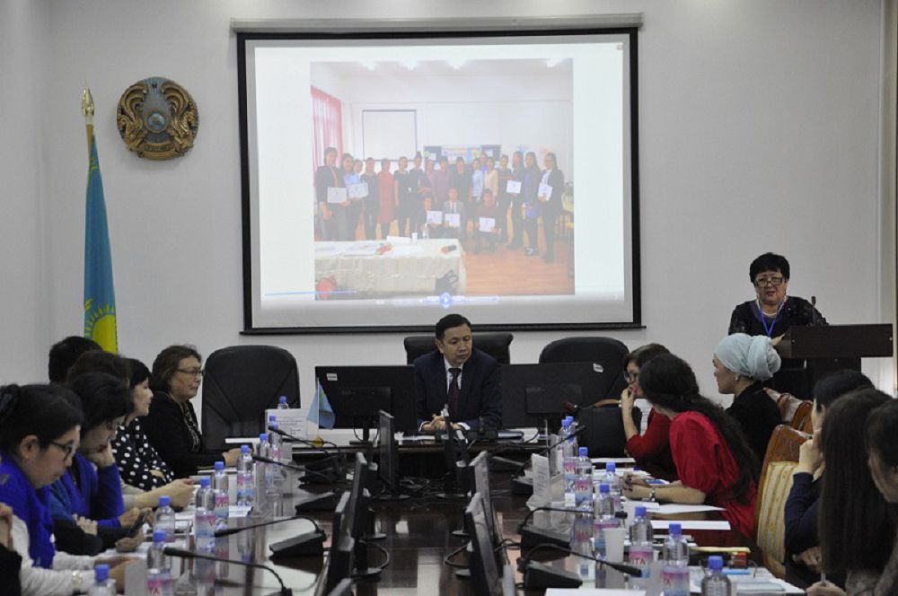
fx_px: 2167
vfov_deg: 15.7
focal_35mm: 87
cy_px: 298
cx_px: 449
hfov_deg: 23.4
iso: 2000
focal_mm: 58
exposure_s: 1/125
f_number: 5.3
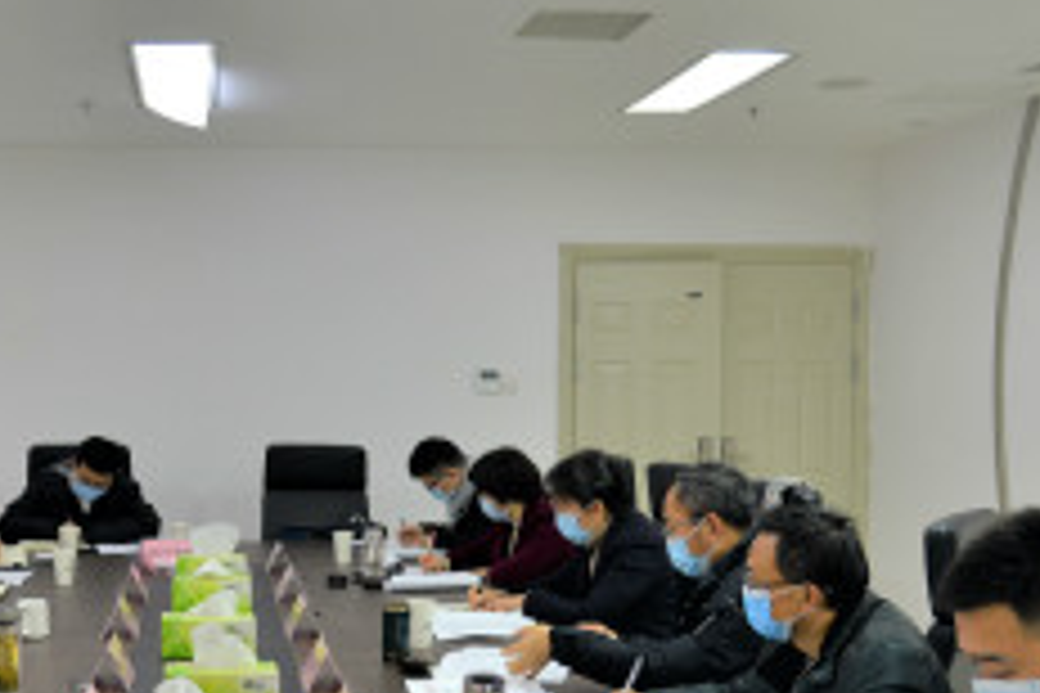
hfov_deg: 37.1
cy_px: 425
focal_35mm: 52
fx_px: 1502
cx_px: 243
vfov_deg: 25.9
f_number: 4
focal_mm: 24
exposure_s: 1/60
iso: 400
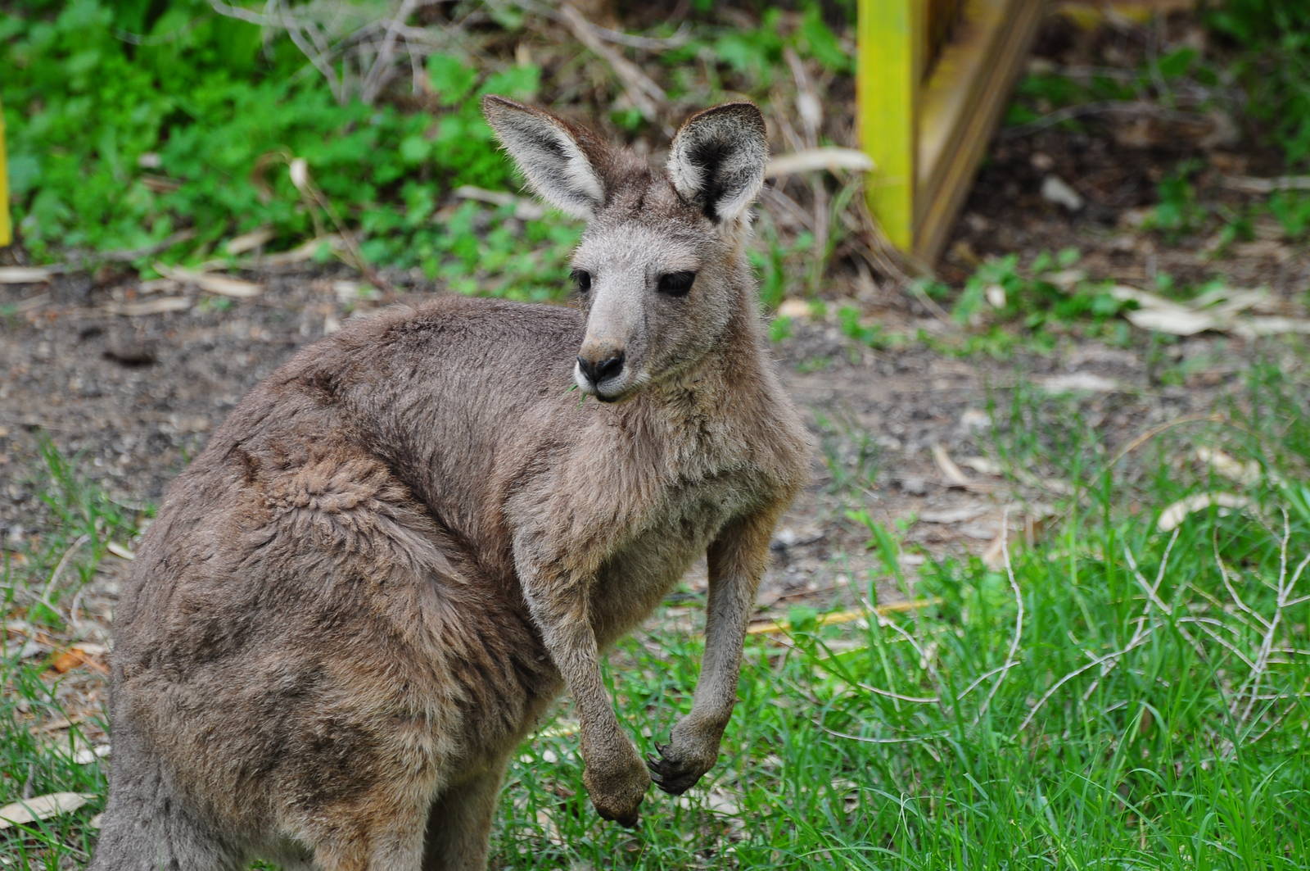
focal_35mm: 390
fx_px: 14176
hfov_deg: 5.3
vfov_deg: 3.5
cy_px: 436
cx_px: 655
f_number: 5.6
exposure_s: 1/160
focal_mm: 260
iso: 200
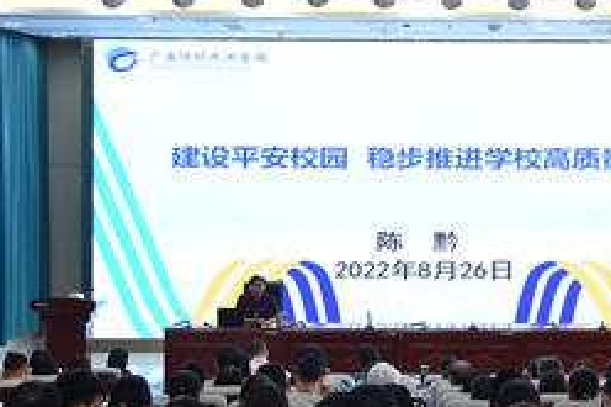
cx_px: 416
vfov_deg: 19.1
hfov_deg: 28.3
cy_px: 122
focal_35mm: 71
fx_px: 1204
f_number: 4
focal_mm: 32
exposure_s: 1/80
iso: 800
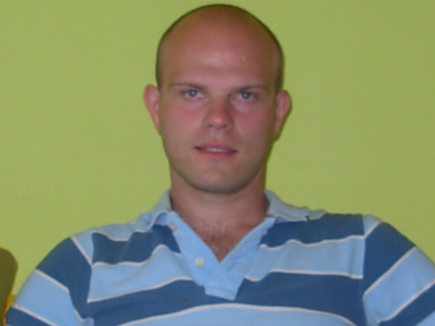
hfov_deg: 49.0
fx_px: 478
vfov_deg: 37.7
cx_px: 218
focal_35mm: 38
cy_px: 163
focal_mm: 6.3
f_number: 2.9
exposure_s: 1/22.6
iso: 79
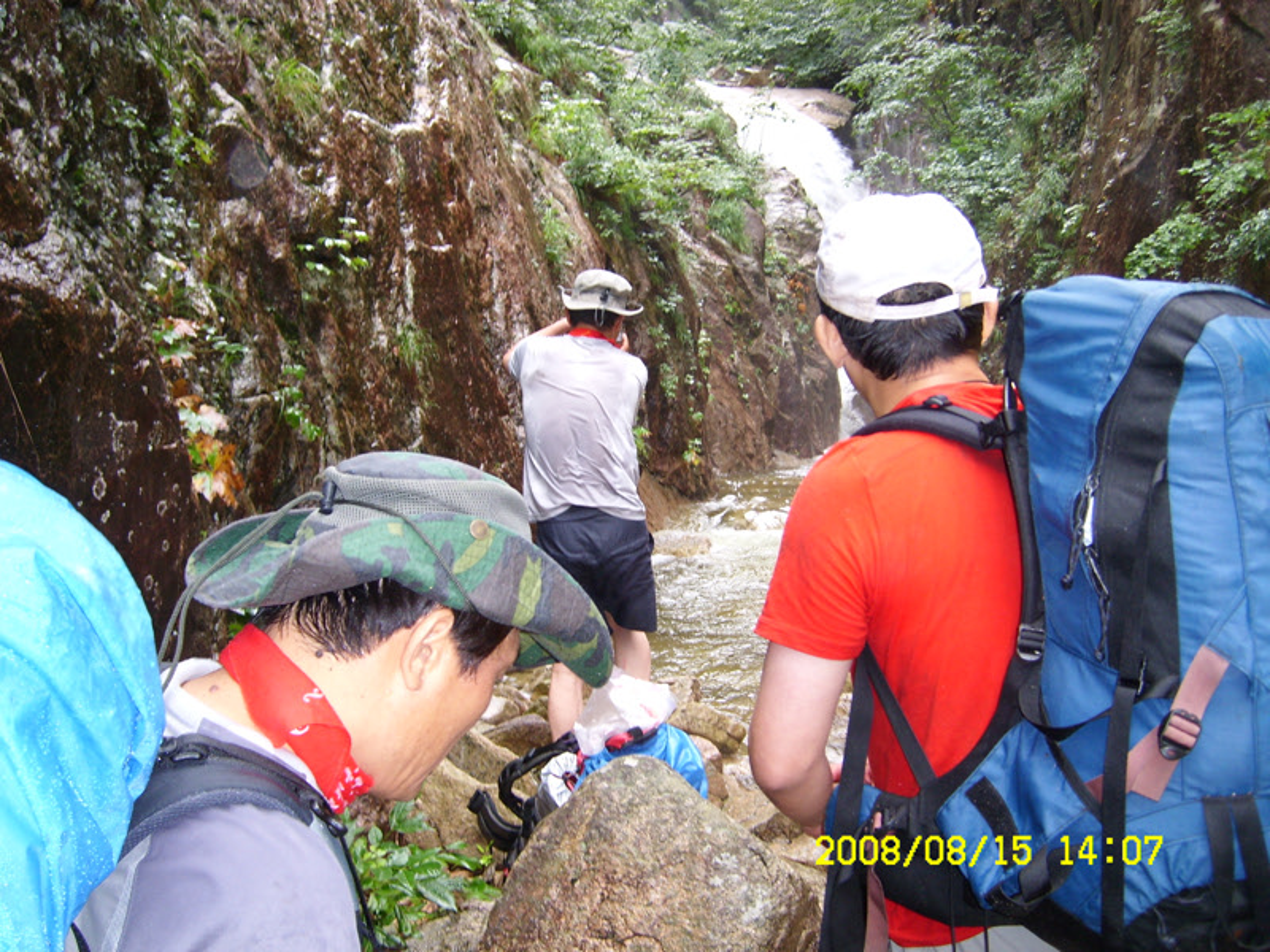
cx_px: 635
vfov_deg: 40.7
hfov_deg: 52.6
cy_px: 476
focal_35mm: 35
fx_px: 1284
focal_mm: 5.8
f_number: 2.8
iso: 50
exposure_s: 1/30
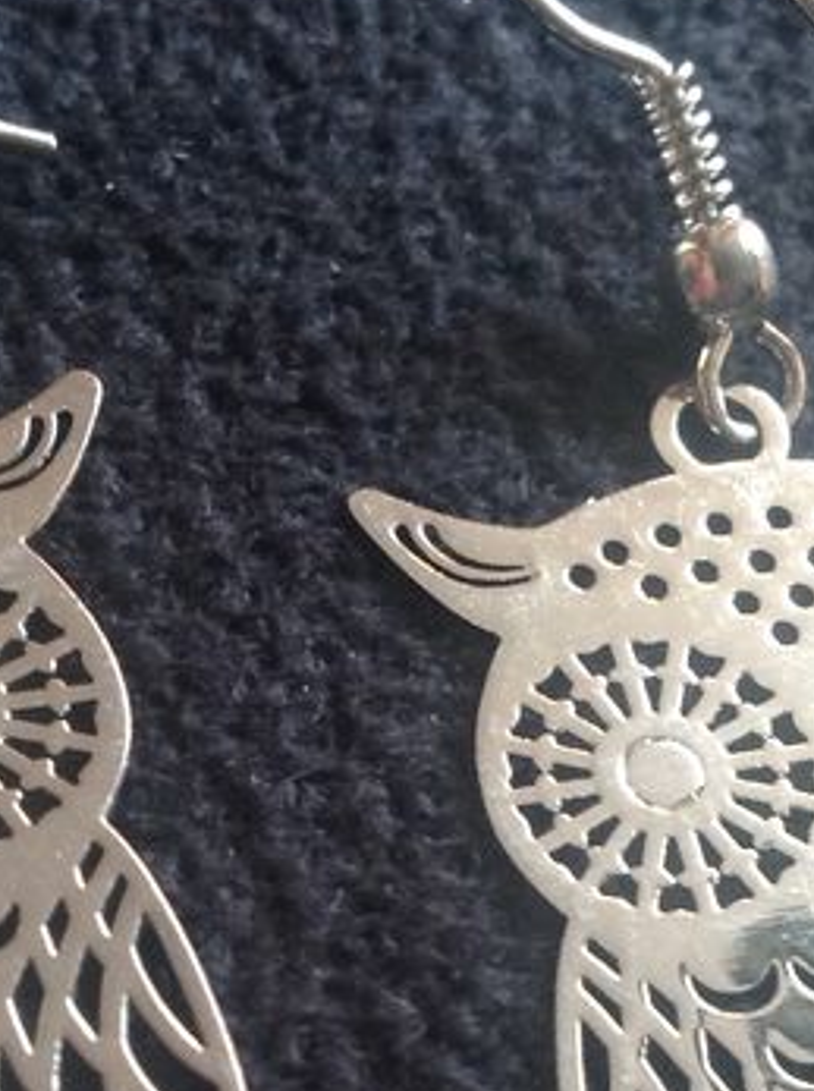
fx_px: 3176
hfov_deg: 14.6
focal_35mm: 101
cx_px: 297
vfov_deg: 19.0
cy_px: 1072
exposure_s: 1/15
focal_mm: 4.28
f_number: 2.4
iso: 160
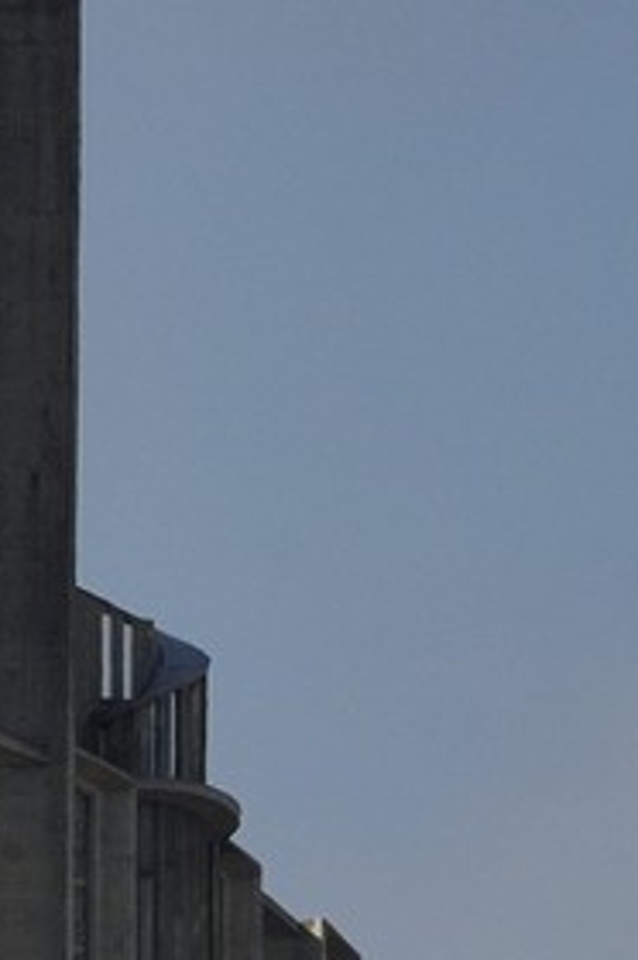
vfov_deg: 1.5
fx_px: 36587
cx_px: -1002
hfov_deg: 1.0
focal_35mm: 1373
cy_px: 1426
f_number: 11
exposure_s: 1/160
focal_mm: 160
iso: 100
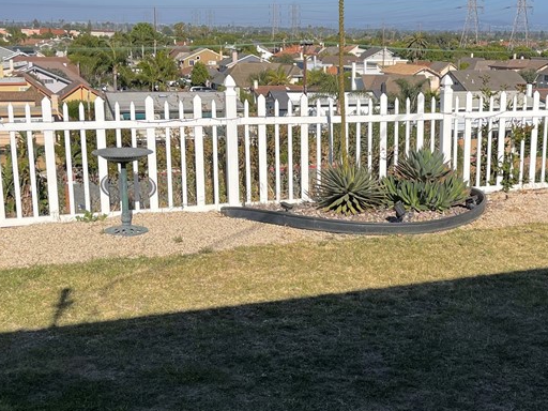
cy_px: 219
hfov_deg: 36.2
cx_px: 389
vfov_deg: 28.0
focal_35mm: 52
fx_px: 823
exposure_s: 1/4049
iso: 32
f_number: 1.6
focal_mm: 5.1
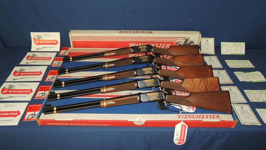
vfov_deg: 42.2
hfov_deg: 69.8
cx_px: 131
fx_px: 190
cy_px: 48
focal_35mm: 27
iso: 200
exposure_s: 1/30
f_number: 3
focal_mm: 4.3
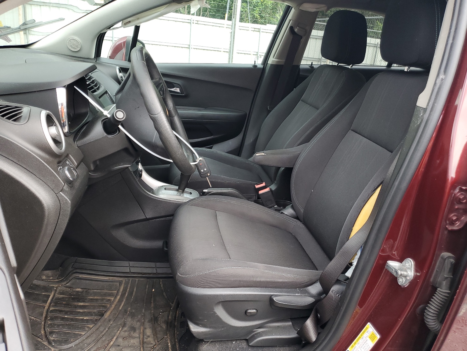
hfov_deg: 67.3
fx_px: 351
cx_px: 234
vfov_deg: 53.1
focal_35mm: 26
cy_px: 176
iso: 82
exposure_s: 1/60.2
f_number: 1.5
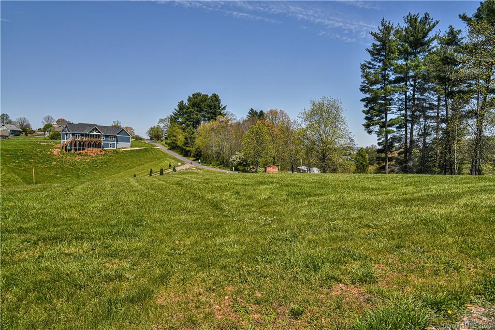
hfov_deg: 73.7
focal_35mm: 24
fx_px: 330
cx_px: 248
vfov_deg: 53.1
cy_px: 165
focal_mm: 24
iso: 400
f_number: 10
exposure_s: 1/400
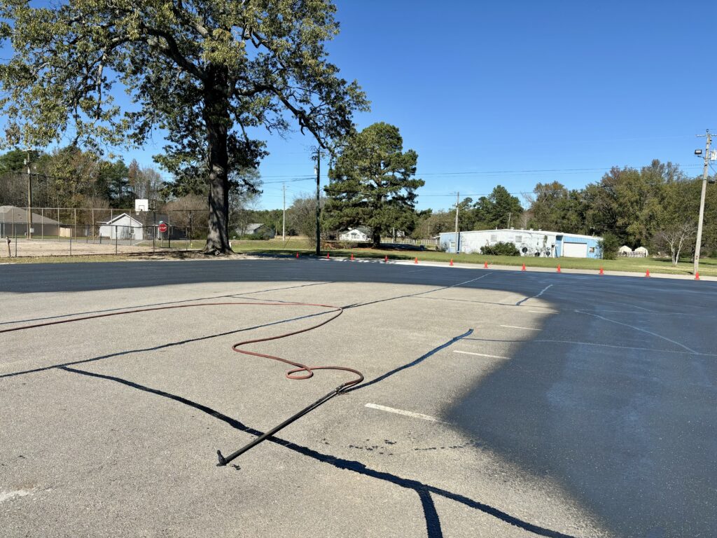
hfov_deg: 67.3
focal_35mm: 26
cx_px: 358
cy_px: 269
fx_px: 539
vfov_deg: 53.1
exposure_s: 1/3534
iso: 50
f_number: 1.6
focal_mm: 5.96
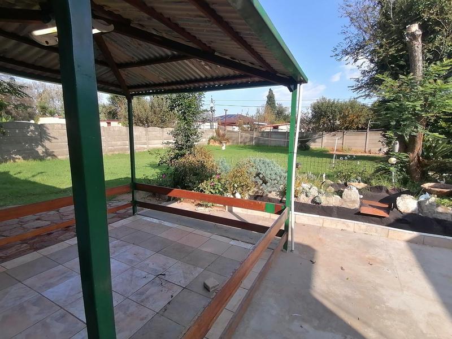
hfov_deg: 91.0
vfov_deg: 74.7
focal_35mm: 17
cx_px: 226
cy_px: 170
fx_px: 222
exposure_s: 1/633
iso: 50
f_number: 2.4
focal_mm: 1.78
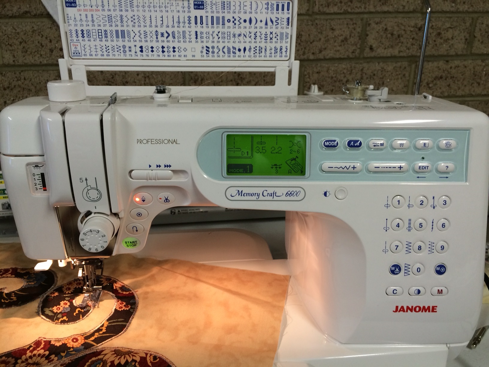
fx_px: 410
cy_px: 184
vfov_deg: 48.2
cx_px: 244
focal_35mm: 29
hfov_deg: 61.7
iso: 64
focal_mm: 4.15
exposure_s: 1/33
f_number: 2.2
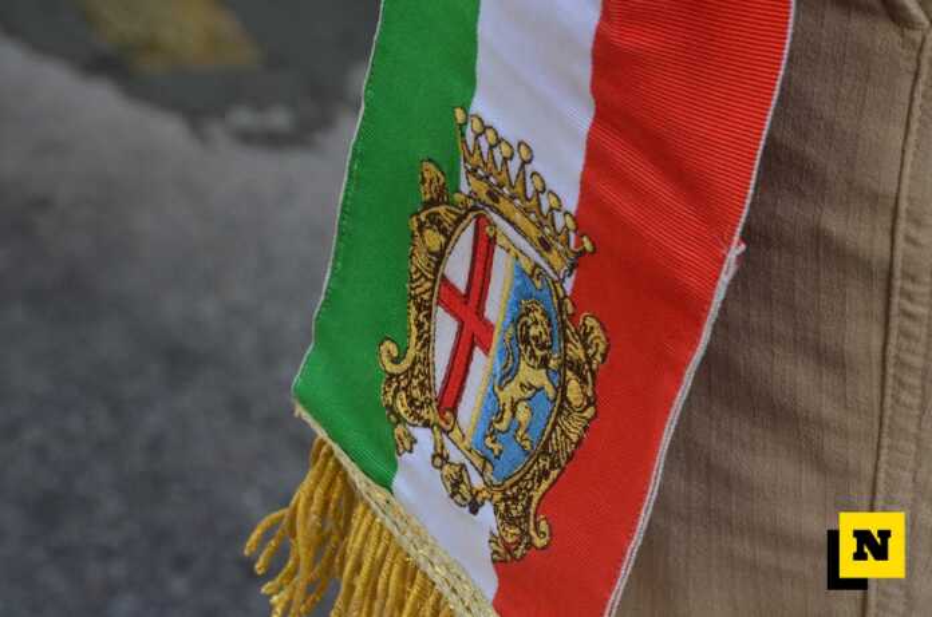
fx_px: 7751
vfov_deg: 4.6
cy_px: 308
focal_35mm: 300
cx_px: 466
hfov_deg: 6.9
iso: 2000
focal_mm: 200
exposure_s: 1/200
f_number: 16
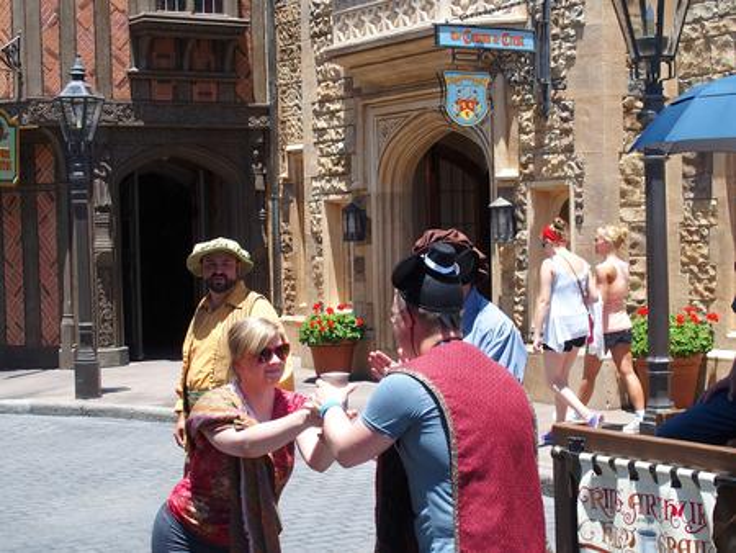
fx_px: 1319
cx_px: 368
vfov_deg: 23.7
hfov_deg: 31.2
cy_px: 276
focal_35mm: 62
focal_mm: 13.2
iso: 100
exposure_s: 1/640
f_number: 3.5
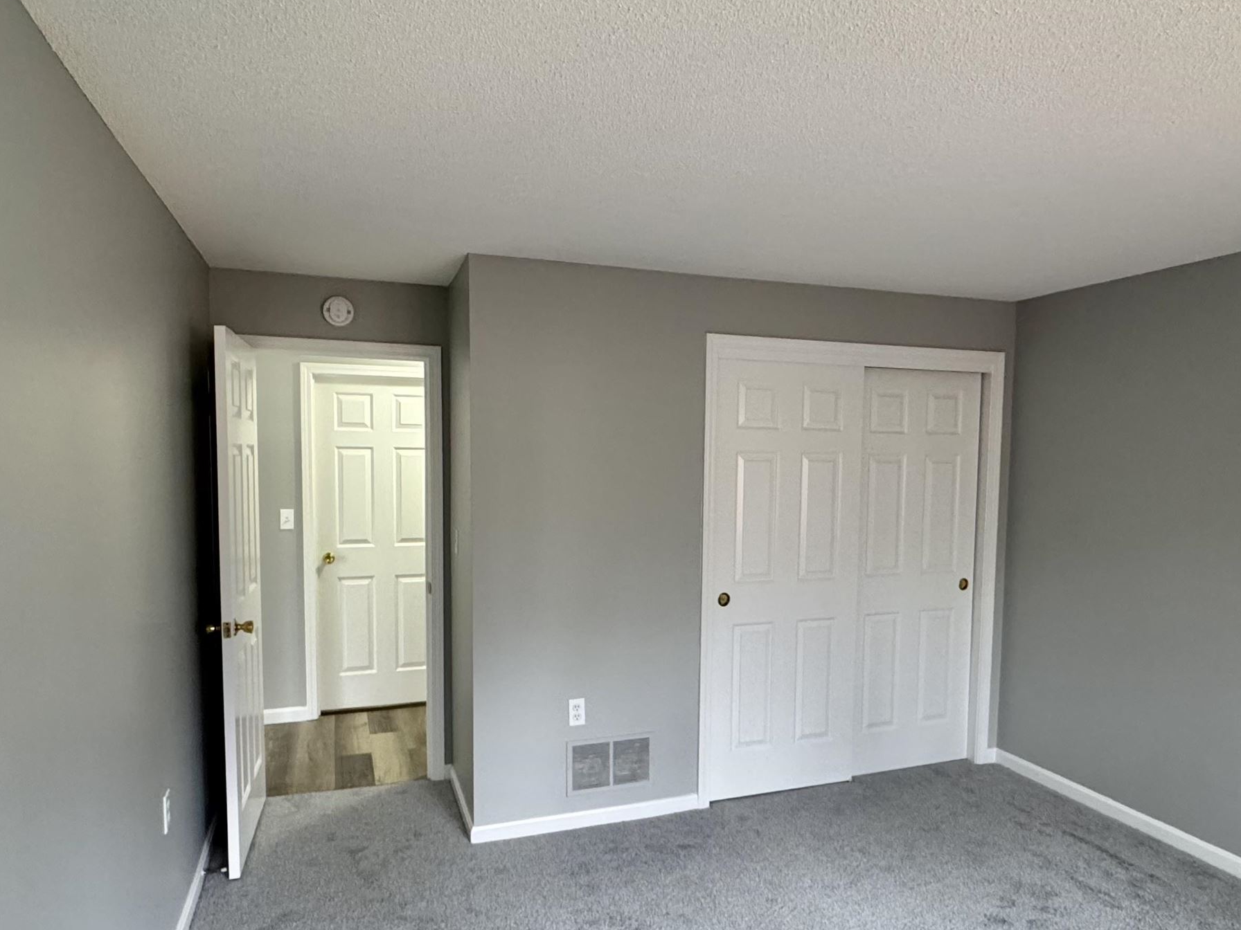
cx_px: 663
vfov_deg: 56.7
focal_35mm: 24
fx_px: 860
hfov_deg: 71.5
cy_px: 521
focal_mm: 2.22
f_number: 2.2
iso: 320
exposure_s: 1/67
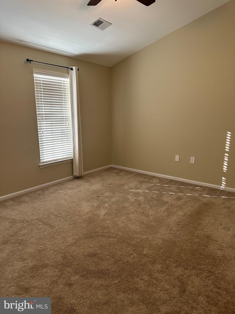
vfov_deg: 71.6
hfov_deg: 56.8
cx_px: 118
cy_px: 157
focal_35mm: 24
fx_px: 217
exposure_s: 1/60
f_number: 1.78
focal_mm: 6.86
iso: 200
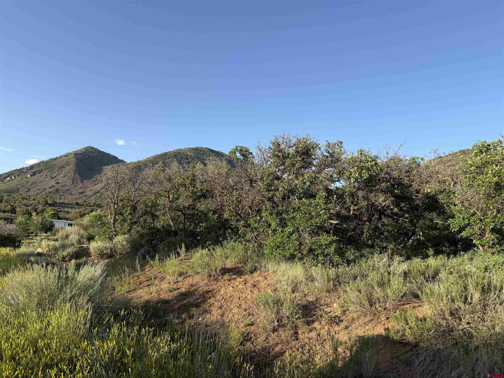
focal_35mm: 24
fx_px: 349
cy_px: 189
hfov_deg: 71.6
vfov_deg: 56.8
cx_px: 252
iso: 80
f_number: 1.78
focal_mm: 6.76
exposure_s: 1/1618
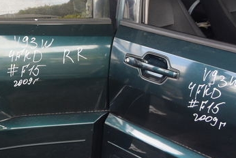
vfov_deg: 20.3
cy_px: 45
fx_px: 440
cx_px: 25
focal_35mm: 67
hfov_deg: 28.9
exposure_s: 1/125
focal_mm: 11
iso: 400
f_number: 3.5
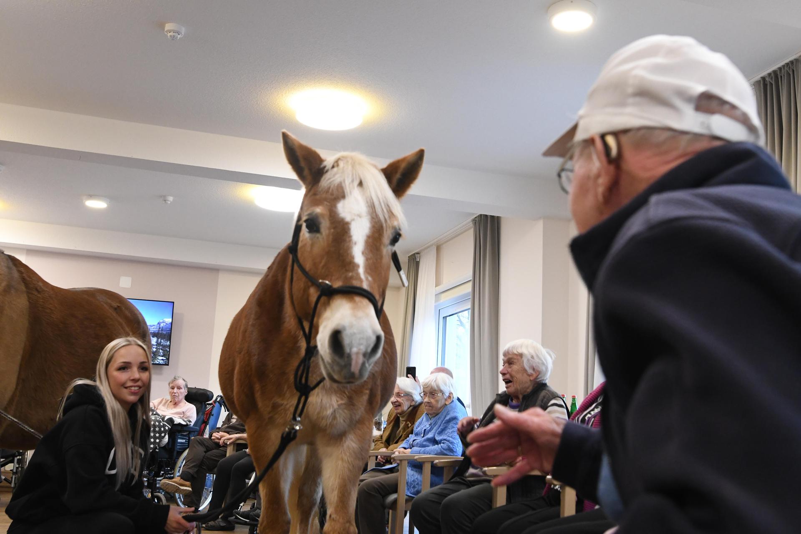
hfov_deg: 53.1
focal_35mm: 36
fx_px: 801
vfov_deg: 36.9
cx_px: 400
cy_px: 267
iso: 2500
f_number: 4.5
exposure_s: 1/100
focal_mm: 24
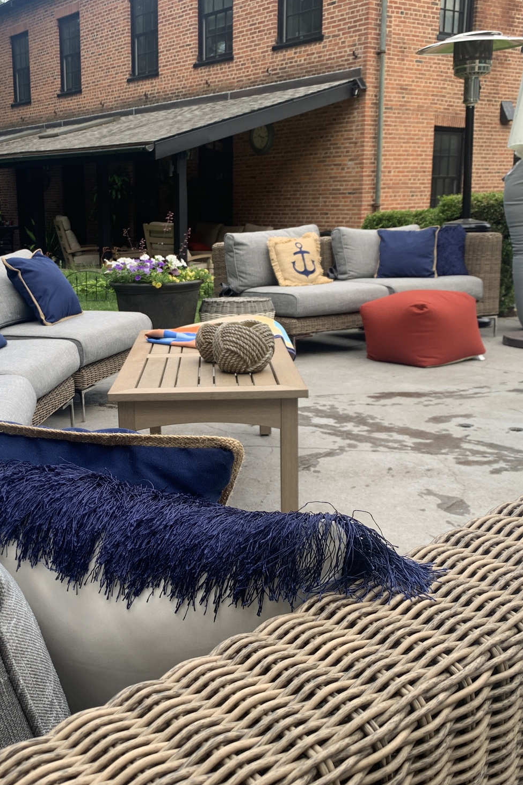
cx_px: 128
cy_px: 391
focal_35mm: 37
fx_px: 807
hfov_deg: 35.1
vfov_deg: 51.9
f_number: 1.8
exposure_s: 1/167
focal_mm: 4.25
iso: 25
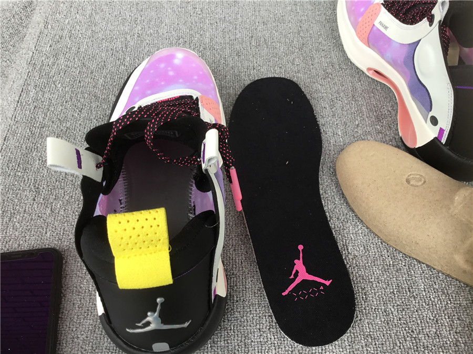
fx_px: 424
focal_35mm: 31
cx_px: 236
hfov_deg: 58.4
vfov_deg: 45.4
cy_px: 177
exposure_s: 1/50
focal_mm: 3.3
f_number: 2.4
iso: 32
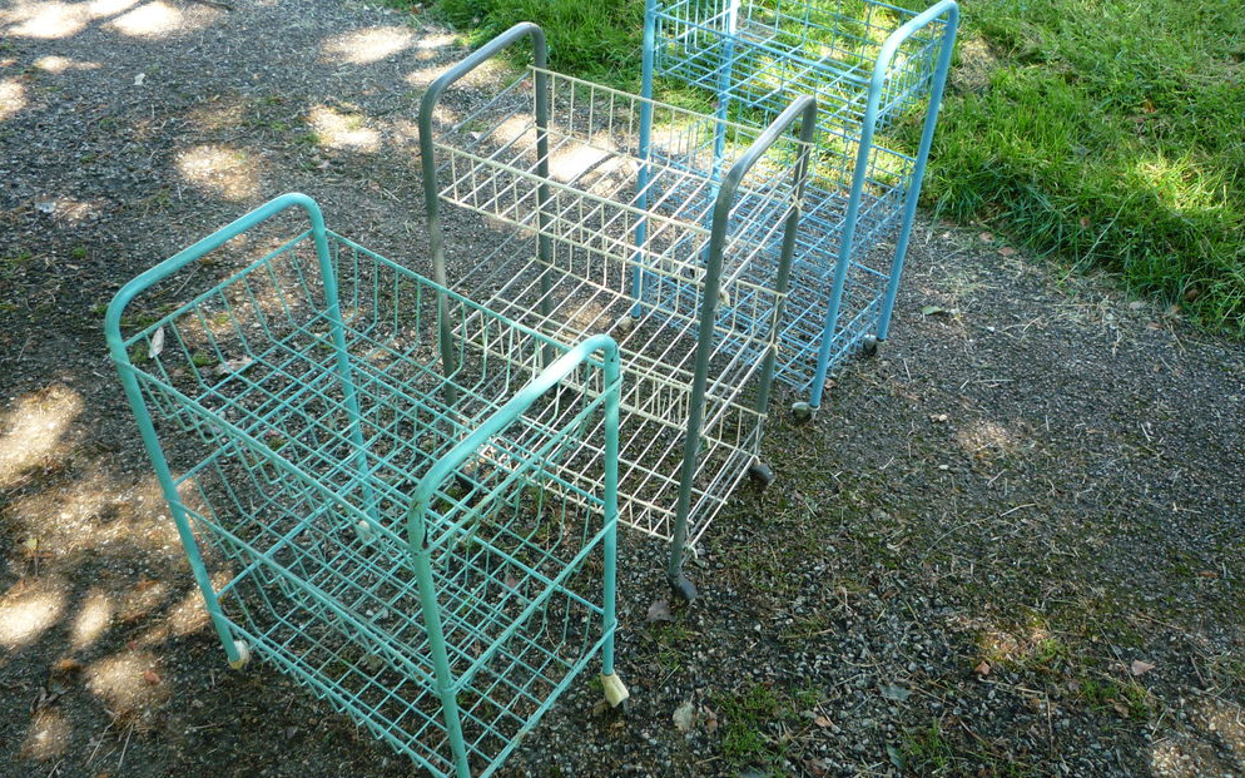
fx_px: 1086
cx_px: 620
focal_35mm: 32
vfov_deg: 39.4
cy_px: 380
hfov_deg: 59.7
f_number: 3.3
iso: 100
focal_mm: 5.2
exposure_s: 1/30
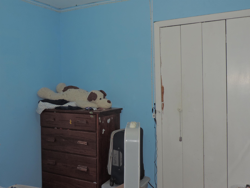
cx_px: 125
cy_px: 94
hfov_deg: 52.6
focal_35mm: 35
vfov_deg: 40.7
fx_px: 253
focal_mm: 6.2
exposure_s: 1/30
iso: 200
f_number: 3.3
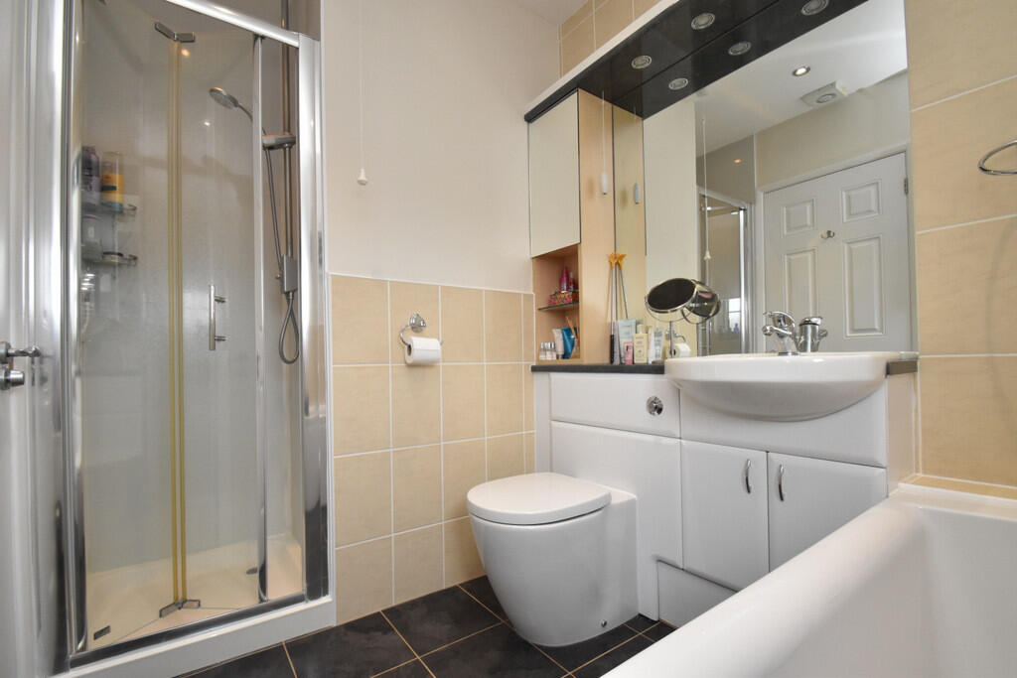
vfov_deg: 77.3
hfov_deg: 100.4
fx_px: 424
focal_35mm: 15
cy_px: 339
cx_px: 508
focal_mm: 10
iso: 1600
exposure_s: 1/60
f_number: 10
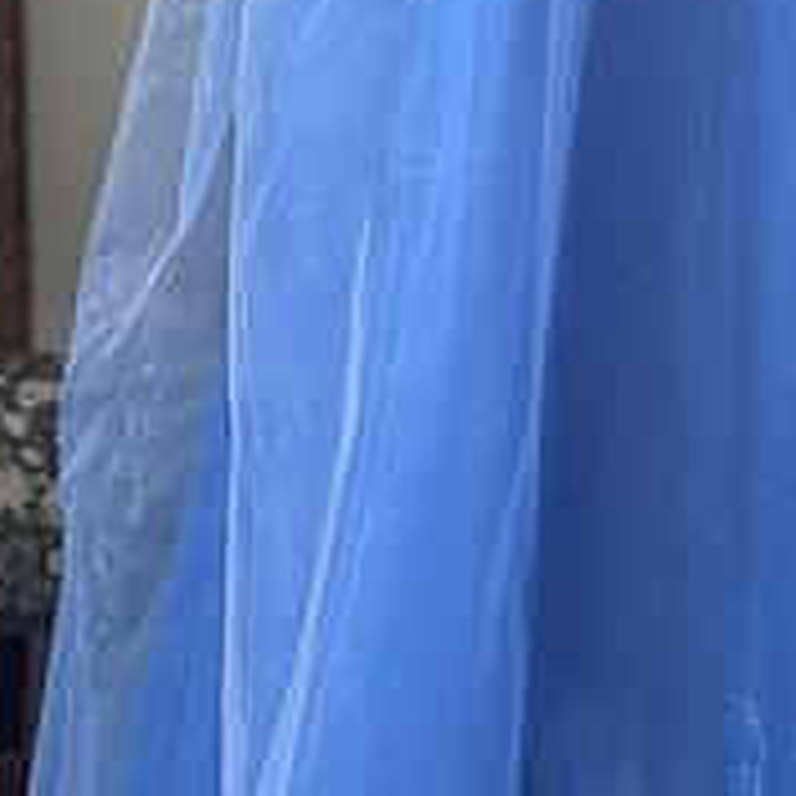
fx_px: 3330
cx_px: 796
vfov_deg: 13.5
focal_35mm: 128
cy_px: 29
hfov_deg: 13.4
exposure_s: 1/60
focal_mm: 6.86
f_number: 1.78
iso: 250
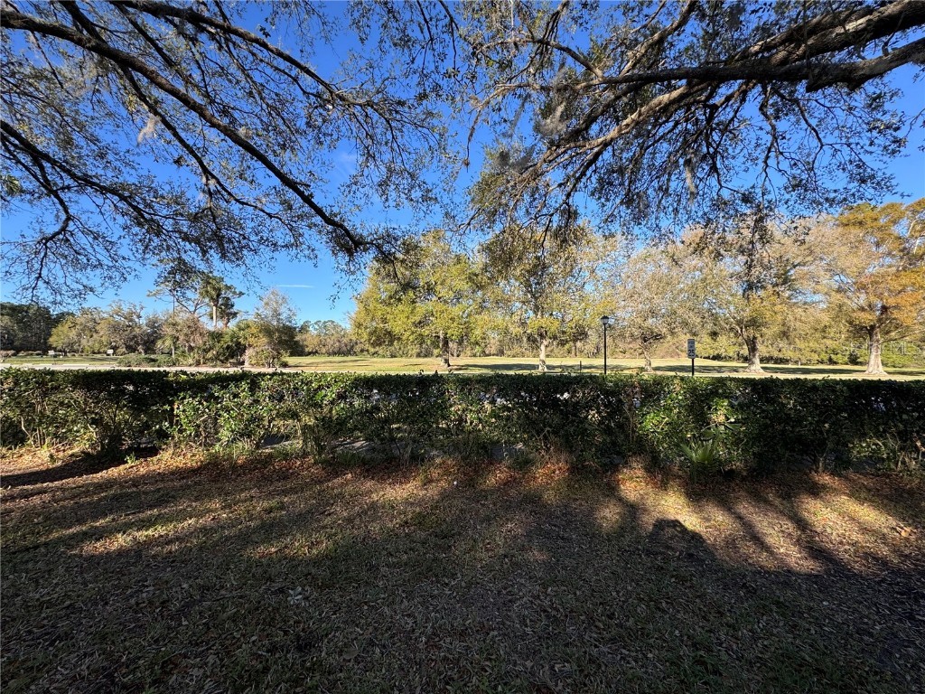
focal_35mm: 14
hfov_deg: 102.1
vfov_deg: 85.7
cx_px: 462
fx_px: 374
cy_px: 347
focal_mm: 2.22
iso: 50
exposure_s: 1/910
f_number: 2.2
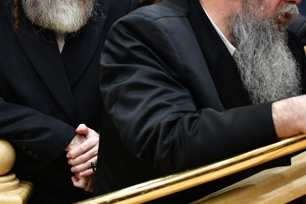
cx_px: 186
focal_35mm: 139
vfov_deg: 9.8
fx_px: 1182
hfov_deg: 14.7
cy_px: 20
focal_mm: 68
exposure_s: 1/100
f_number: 5.6
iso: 3200
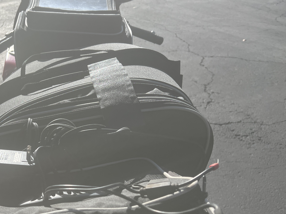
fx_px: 364
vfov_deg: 32.2
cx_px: 62
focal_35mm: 44
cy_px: 162
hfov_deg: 41.3
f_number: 1.5
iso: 50
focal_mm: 5.7
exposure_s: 1/3460
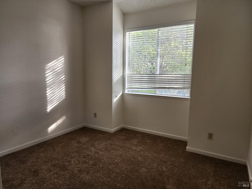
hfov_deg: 73.9
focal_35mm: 23
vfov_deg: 58.9
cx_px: 126
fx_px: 167
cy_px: 94
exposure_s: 1/180
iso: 100
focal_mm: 6.4
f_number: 1.8
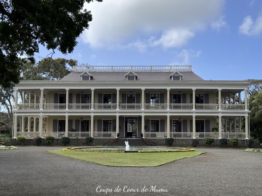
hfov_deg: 39.7
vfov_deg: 30.3
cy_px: 98
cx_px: 131
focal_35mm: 48
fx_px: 363
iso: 64
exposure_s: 1/4608
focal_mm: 6.76
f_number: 1.78
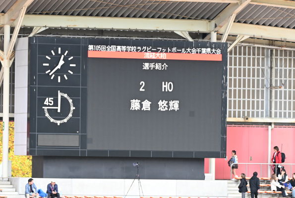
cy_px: 99
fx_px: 2953
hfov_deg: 5.7
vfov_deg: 3.8
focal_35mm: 360
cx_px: 148
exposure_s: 1/1250
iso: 3600
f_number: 5.6
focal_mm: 240
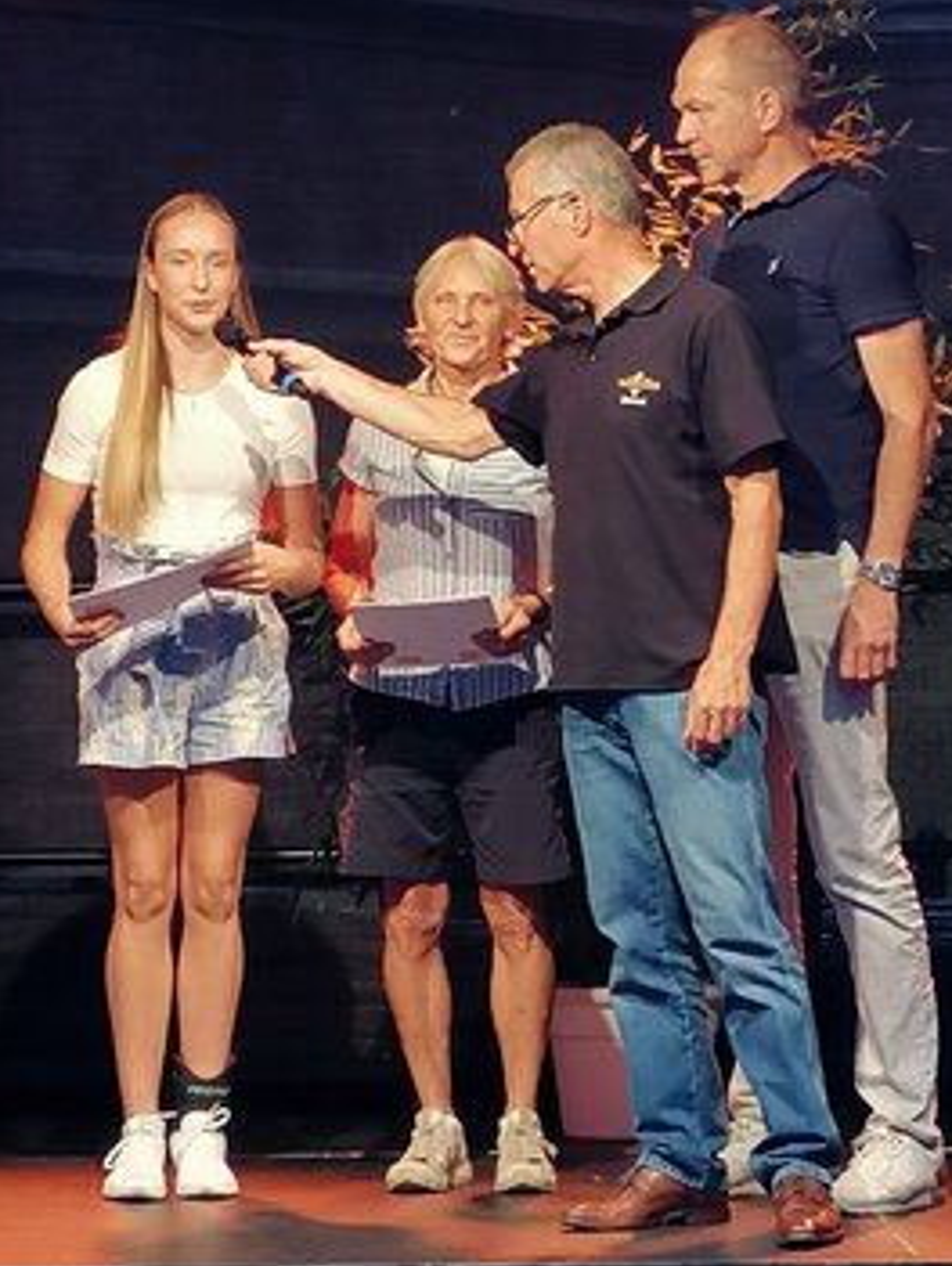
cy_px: 577
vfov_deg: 14.1
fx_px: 5124
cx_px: 444
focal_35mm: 140
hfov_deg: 10.6
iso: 100
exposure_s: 1/50
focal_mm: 4.75
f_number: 1.8
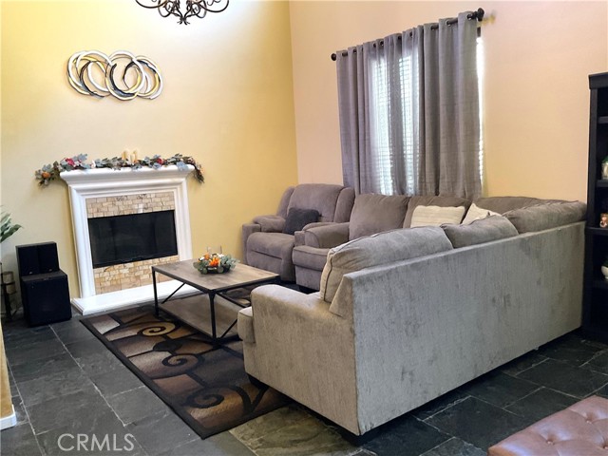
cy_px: 228
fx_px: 509
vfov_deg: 48.2
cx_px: 304
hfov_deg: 61.7
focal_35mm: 29
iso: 200
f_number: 1.8
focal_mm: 3
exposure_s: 1/40
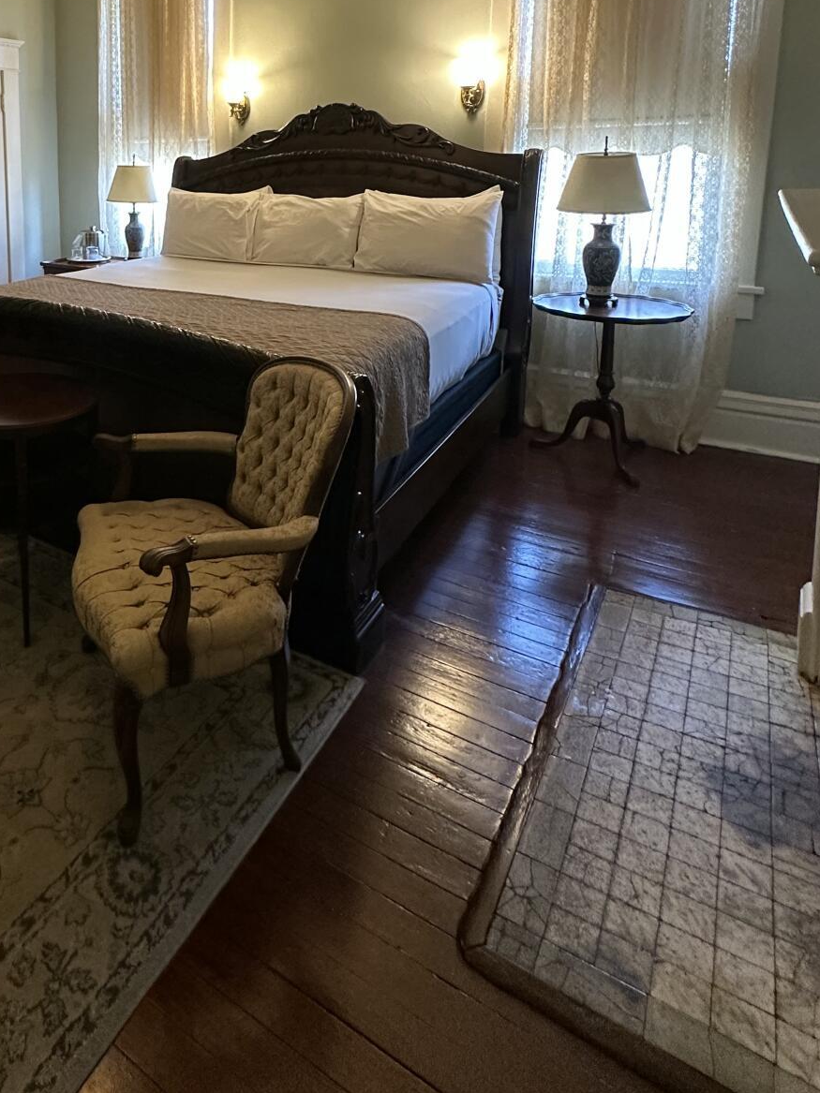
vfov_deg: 66.8
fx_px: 758
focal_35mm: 24
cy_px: 263
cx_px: 122
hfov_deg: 51.8
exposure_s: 1/60
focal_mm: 2.22
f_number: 2.2
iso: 320
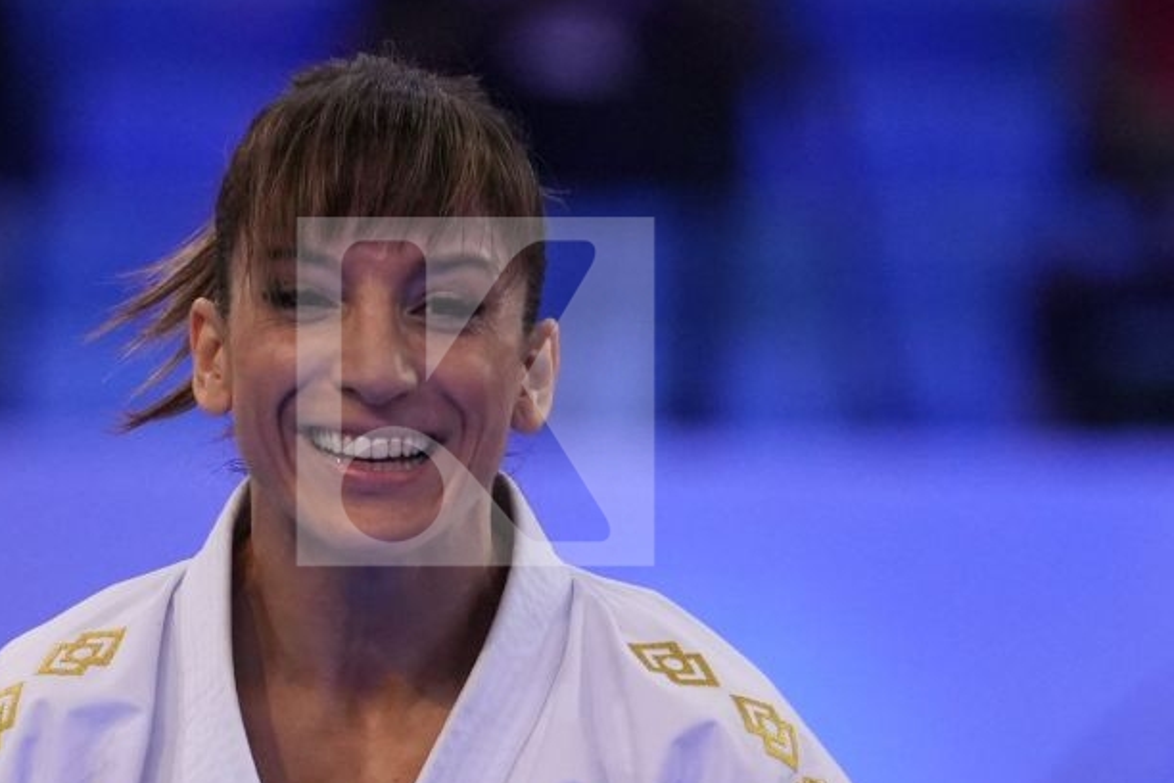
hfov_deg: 2.3
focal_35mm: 883
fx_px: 28793
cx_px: 476
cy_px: 1071
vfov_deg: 1.6
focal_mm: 200
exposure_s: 1/1000
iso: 1600
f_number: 2.8
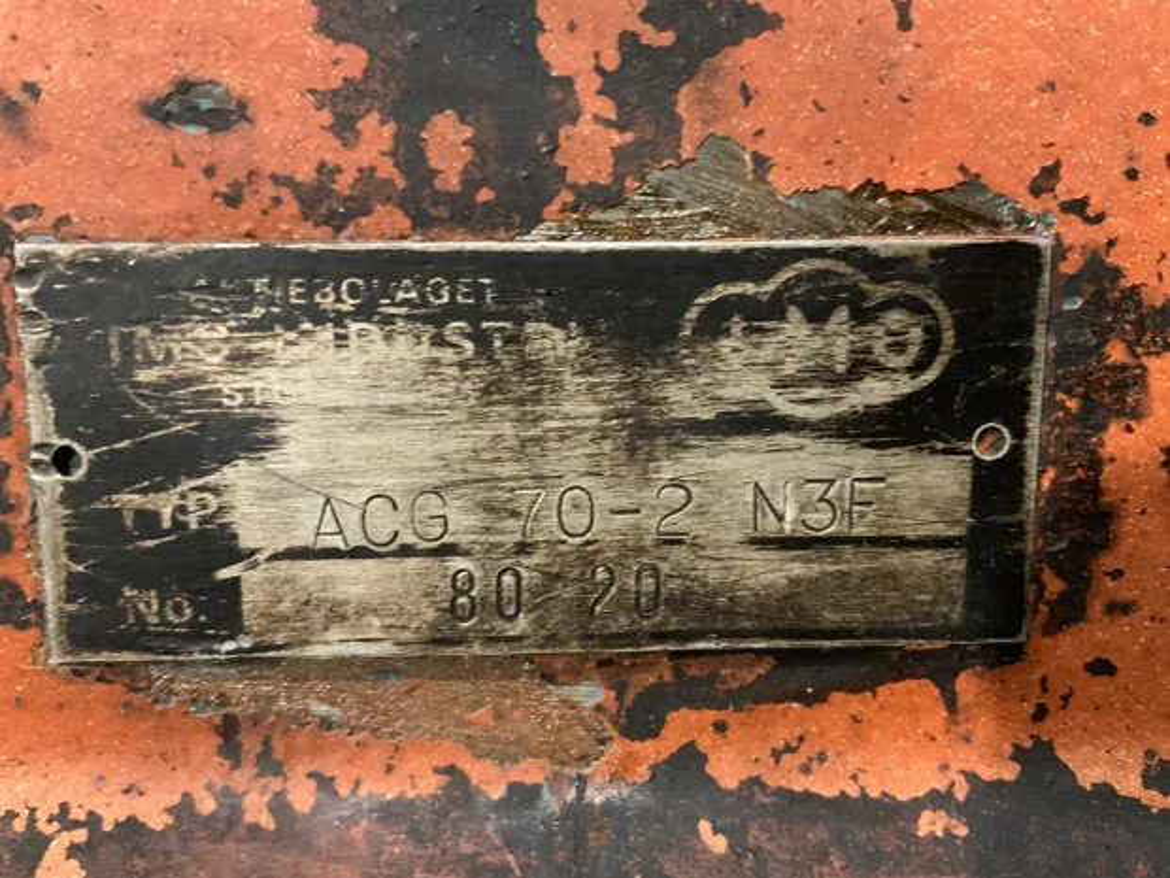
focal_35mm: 29
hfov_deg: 61.7
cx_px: 585
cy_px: 439
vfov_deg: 48.2
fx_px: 980
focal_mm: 3
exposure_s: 1/25
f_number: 1.8
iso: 250
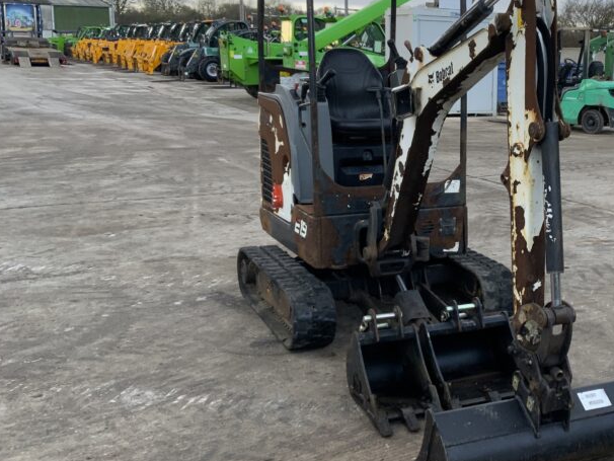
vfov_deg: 29.7
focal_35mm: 49
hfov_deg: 37.2
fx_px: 869
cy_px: 209
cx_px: 510
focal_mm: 3
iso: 32
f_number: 1.8
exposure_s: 1/122
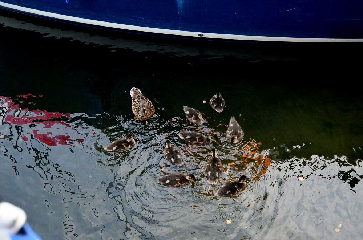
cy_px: 120
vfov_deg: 36.7
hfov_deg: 53.2
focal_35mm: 36
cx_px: 182
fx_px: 362
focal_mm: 24
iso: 3200
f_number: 4.5
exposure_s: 1/1600
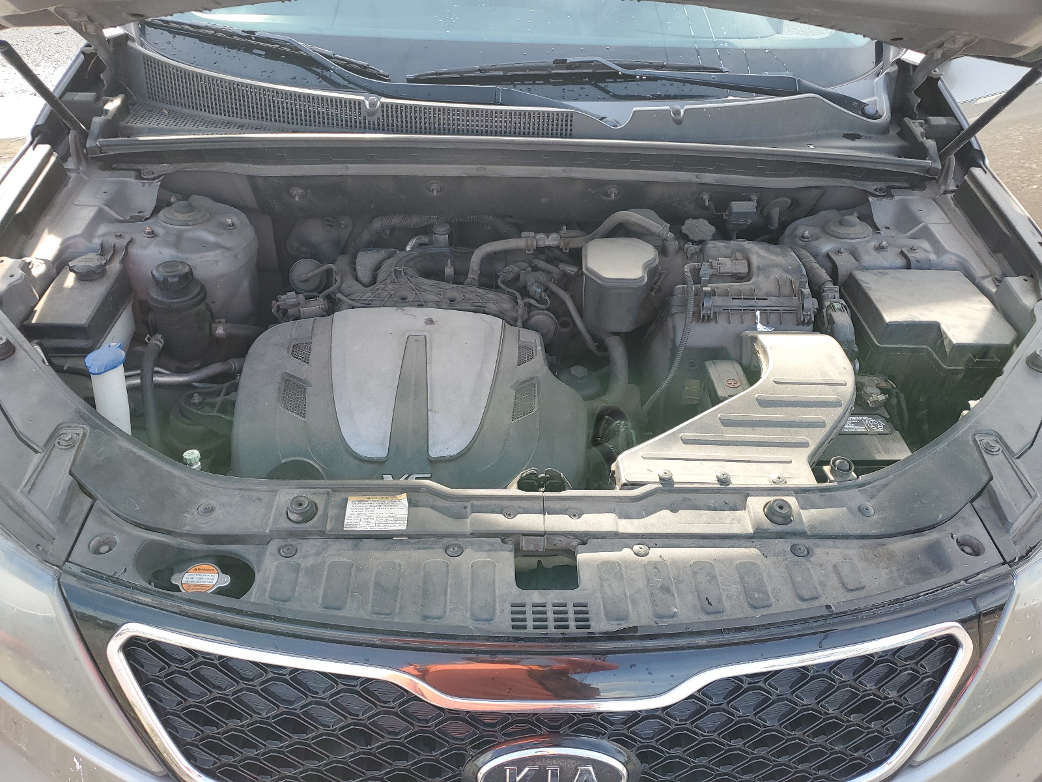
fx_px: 783
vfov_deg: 53.1
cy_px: 391
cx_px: 521
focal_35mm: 26
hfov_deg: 67.3
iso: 50
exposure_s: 1/270
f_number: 1.5
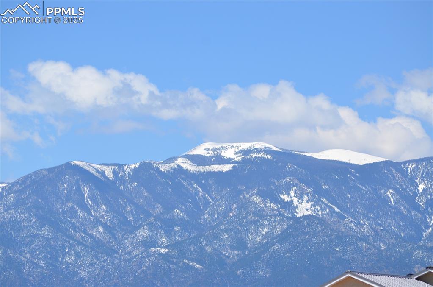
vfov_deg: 6.1
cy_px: 144
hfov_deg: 9.2
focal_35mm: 225
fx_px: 2700
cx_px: 216
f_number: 5.6
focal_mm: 150
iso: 250
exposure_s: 1/2000
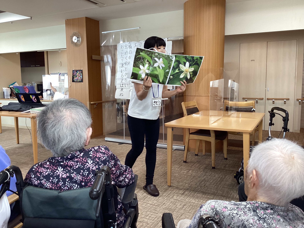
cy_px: 114
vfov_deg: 45.4
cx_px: 152
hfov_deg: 58.4
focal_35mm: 31
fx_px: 272
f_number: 2.4
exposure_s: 1/60
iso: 80
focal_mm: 3.3
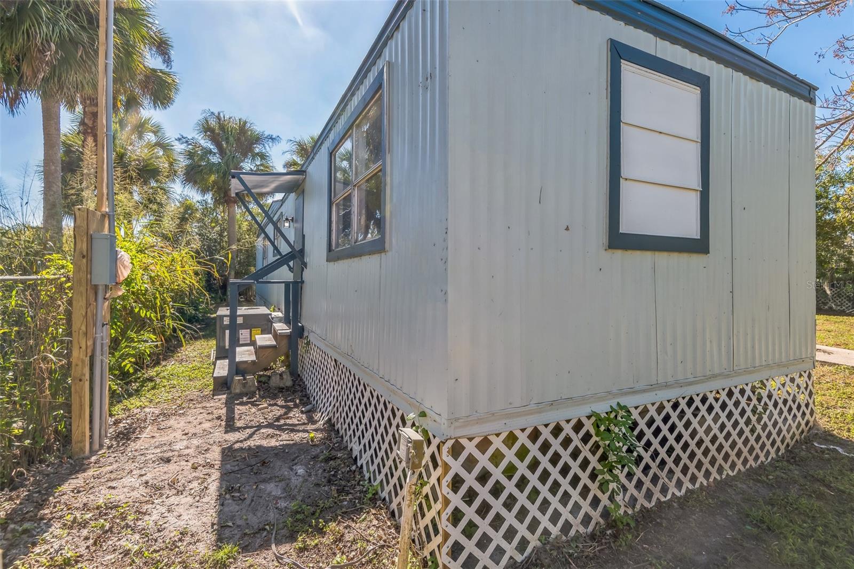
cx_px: 427
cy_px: 284
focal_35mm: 16
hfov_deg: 96.7
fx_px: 379
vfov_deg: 73.7
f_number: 8
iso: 400
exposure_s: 1/400
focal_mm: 16
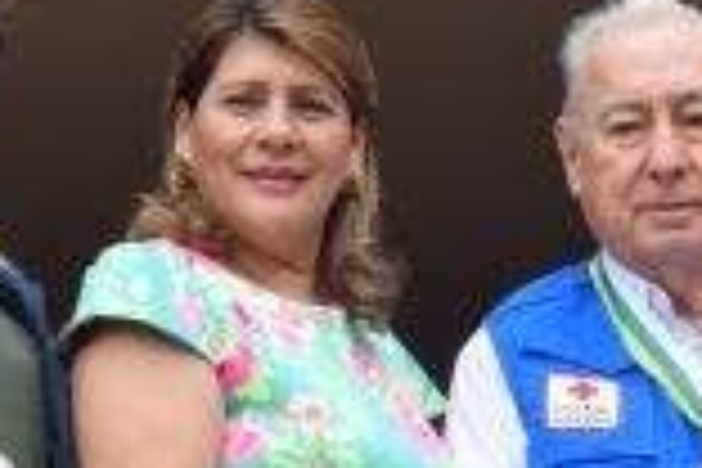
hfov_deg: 12.5
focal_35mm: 164
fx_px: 3198
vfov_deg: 8.3
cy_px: 461
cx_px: 454
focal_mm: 38
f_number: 9
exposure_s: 1/160
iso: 400
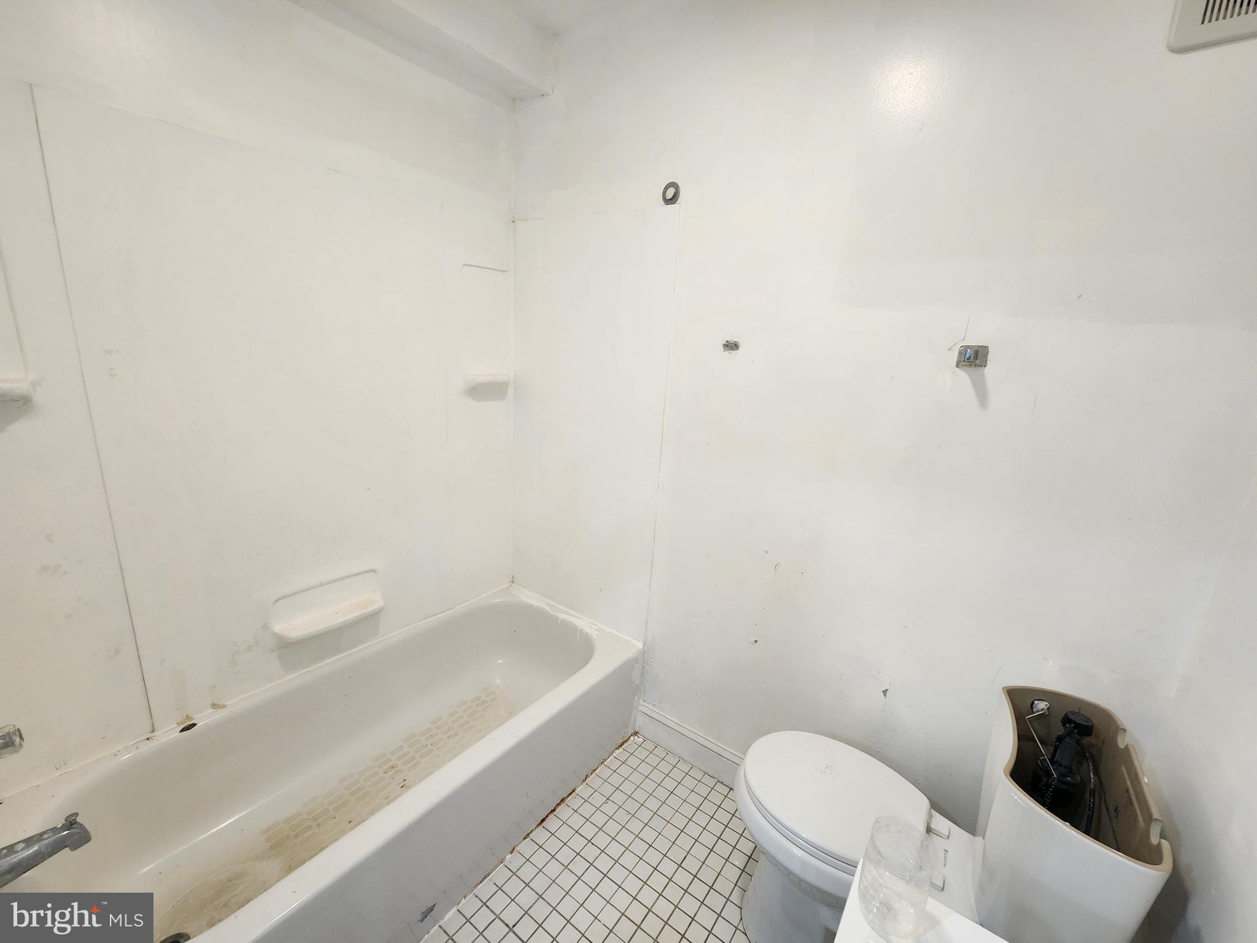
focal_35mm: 13
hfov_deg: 106.2
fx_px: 472
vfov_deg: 89.9
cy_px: 472
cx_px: 628
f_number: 2.2
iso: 200
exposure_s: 1/60
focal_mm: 2.2
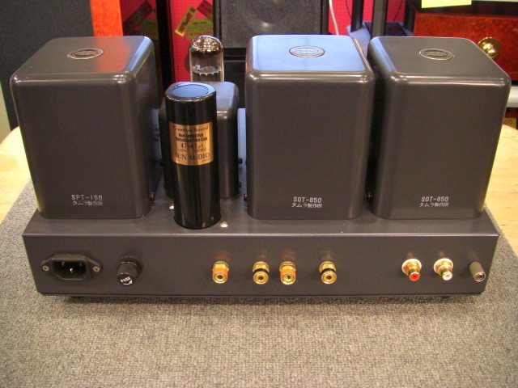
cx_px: 259
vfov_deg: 37.7
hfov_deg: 49.0
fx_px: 569
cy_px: 194
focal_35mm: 38
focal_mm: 6.3
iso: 400
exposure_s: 1/8
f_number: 3.4
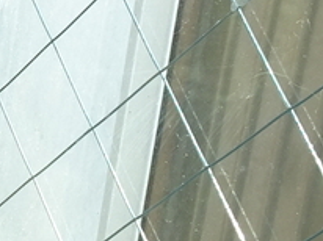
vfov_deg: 10.5
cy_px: 247
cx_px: -232
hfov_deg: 13.0
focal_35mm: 140
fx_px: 1305
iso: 80
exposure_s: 1/100
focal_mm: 4.1
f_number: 5
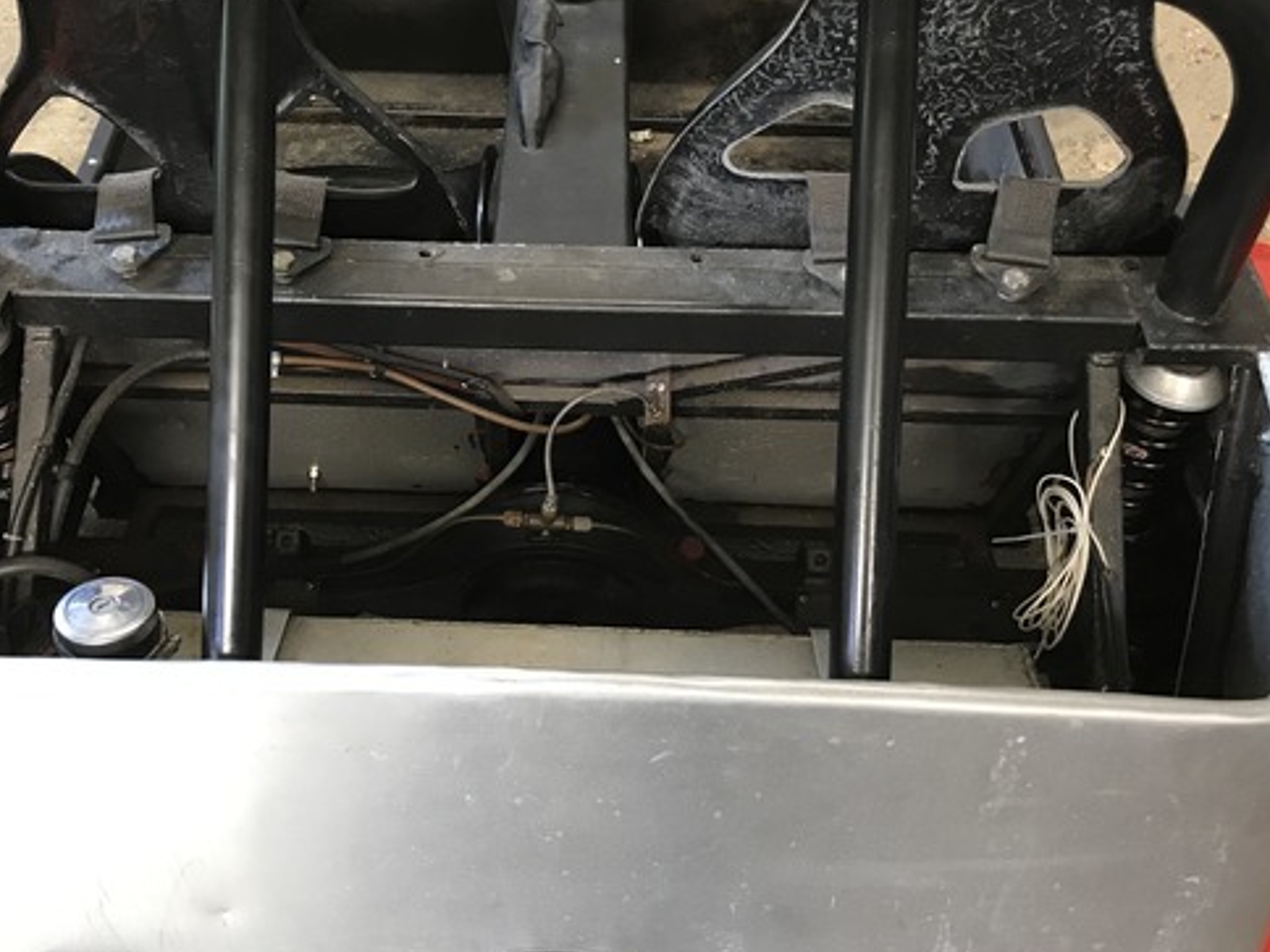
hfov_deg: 49.9
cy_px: 446
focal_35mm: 37
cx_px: 517
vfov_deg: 38.6
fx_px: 1357
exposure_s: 1/17
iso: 64
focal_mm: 3.99
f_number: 1.8
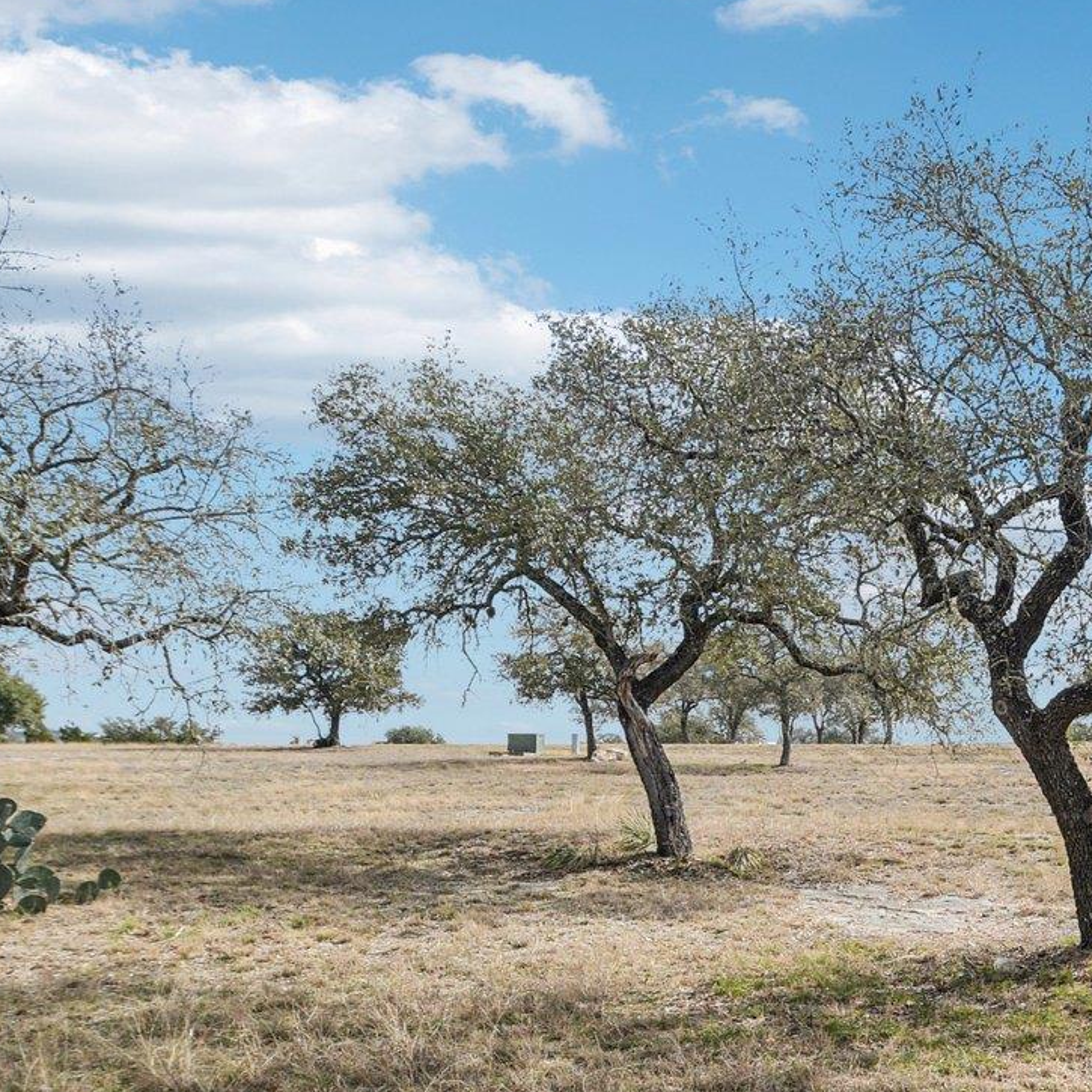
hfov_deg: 42.0
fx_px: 1285
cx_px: 999
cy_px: 746
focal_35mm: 36
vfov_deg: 45.2
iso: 400
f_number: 8
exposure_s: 1/1000
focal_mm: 10
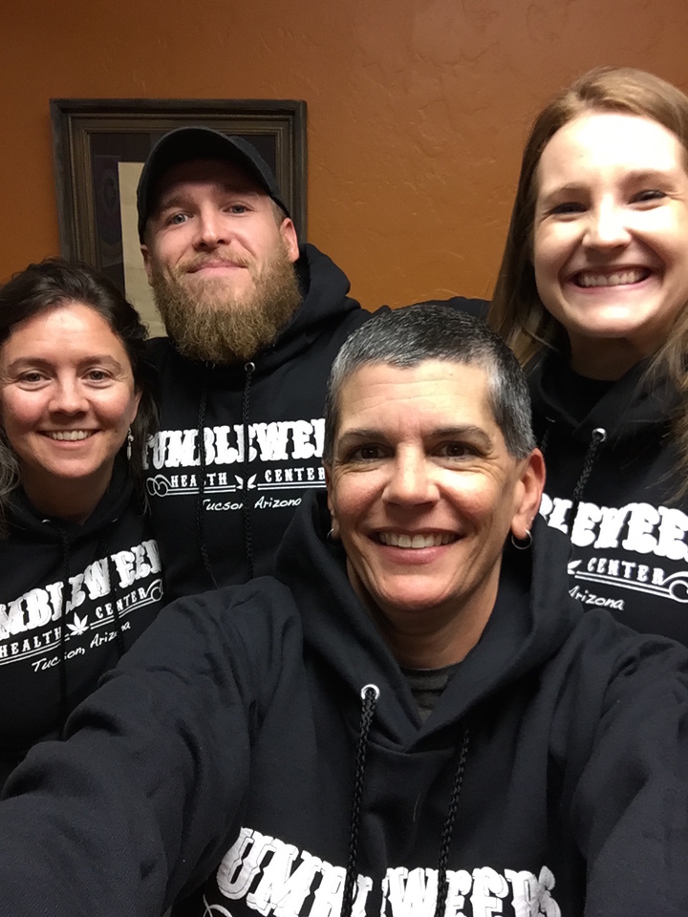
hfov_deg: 45.4
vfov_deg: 58.4
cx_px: 344
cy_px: 458
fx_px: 822
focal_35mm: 31
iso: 80
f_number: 2.2
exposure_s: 1/30
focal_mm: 2.65
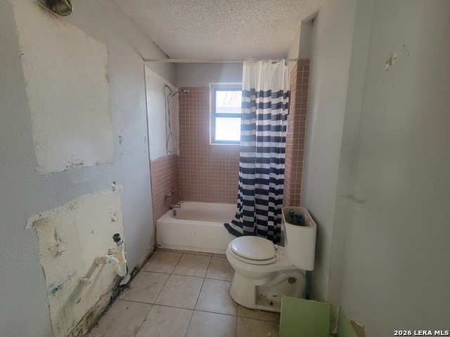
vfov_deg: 89.9
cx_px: 225
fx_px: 169
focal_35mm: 13
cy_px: 168
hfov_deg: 106.2
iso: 400
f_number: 2.2
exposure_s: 1/30
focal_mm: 2.2
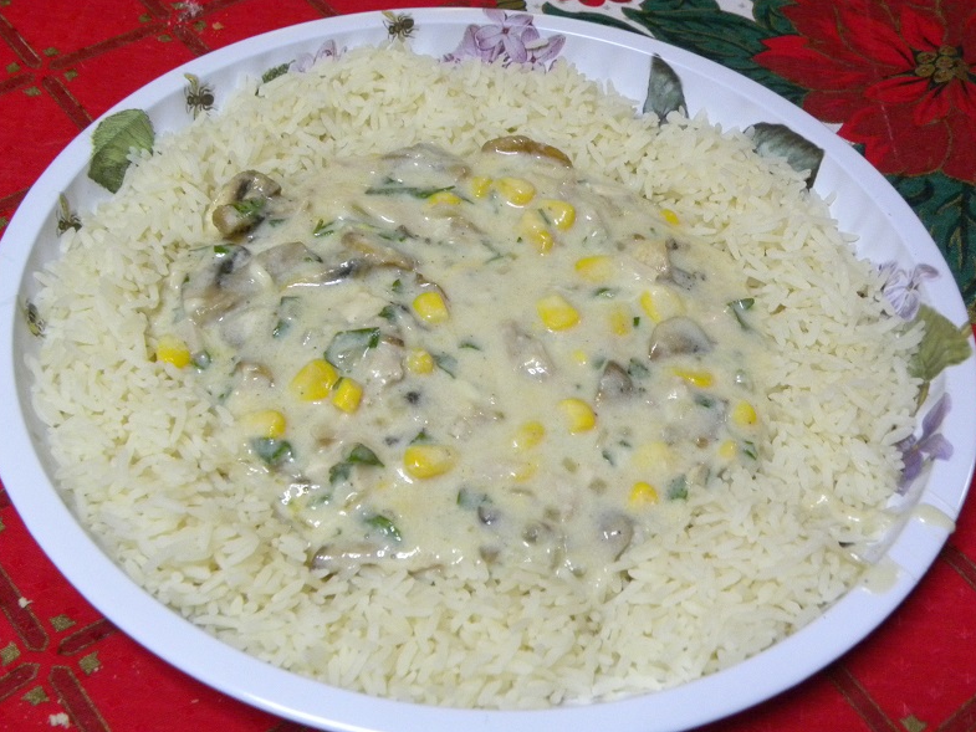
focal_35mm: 53
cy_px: 360
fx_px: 1495
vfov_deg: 27.5
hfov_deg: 36.2
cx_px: 492
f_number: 3.5
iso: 400
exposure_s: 1/21
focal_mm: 9.2
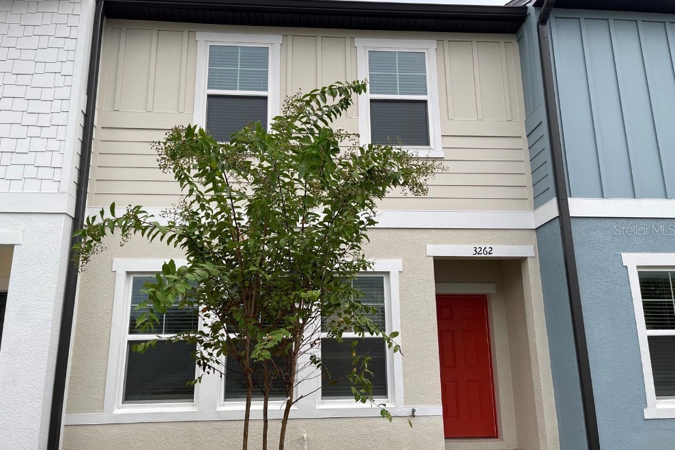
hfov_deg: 65.5
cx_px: 329
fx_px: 525
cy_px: 229
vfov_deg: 46.4
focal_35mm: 28
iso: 32
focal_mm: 5.1
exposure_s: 1/175
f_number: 1.6
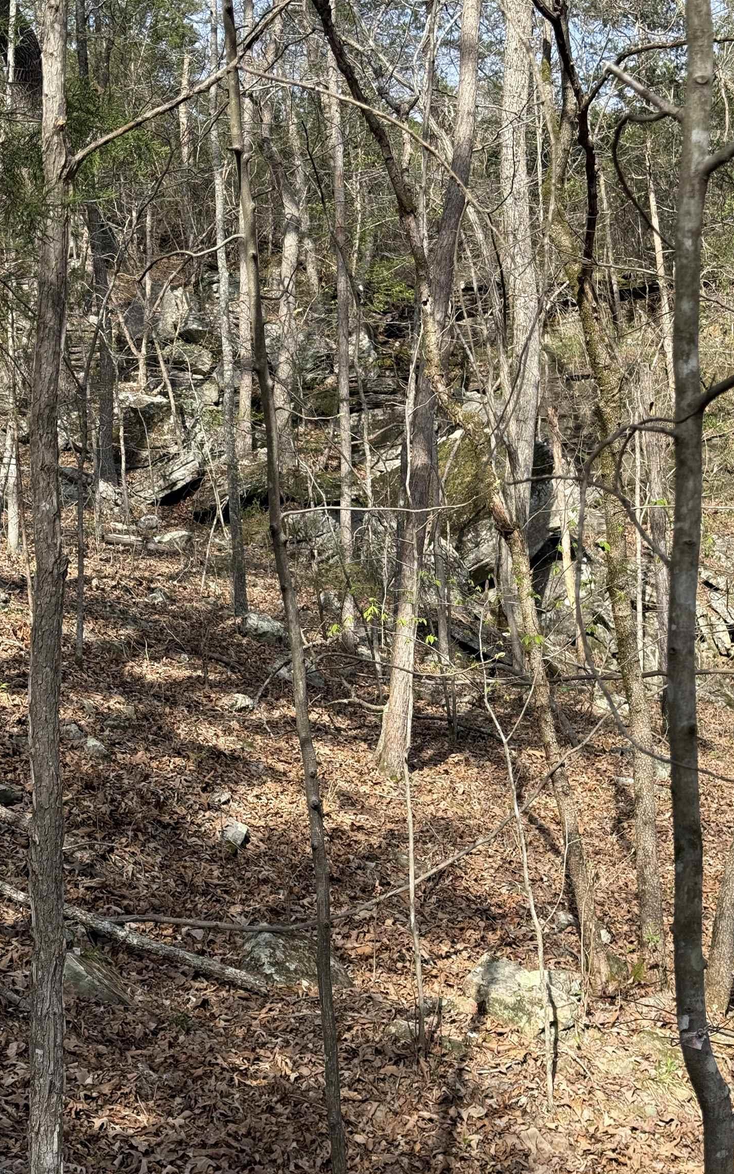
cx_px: 431
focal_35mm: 51
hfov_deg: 25.3
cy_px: 588
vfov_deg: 39.6
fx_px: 1632
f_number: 1.78
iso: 64
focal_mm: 6.76
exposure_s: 1/1484
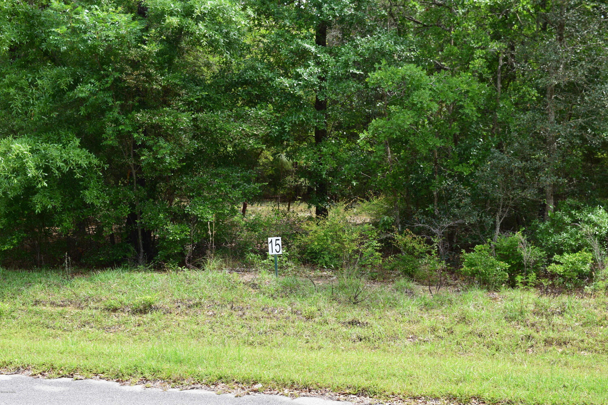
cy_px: 202
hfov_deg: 37.9
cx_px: 304
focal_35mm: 52
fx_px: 887
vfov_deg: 25.8
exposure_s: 1/320
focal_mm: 35
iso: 400
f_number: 10
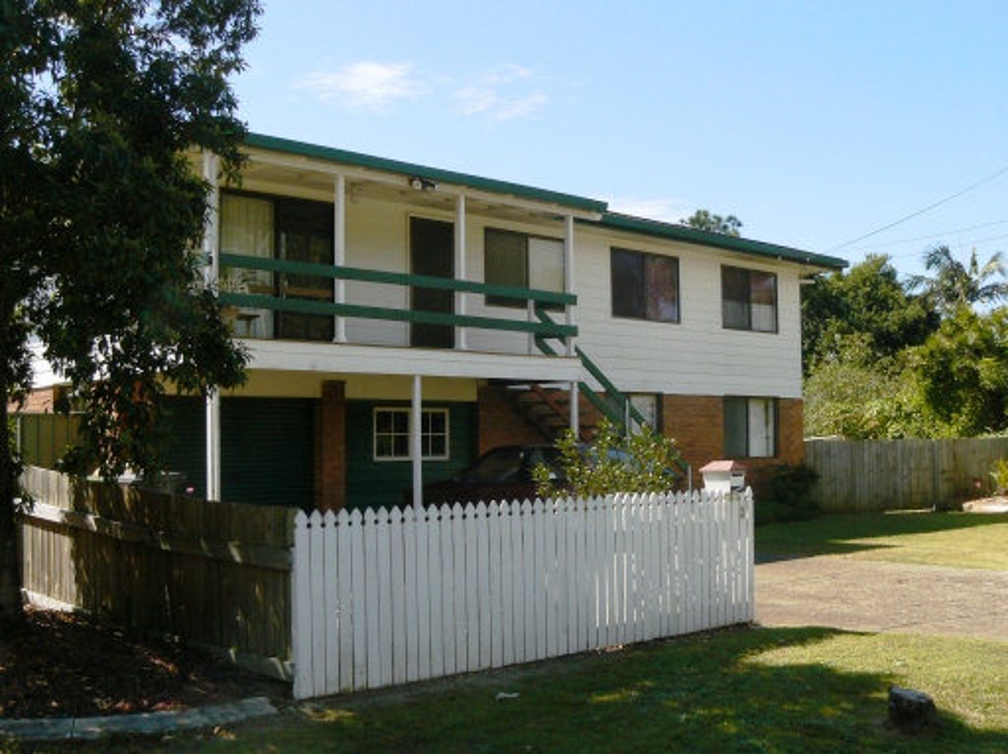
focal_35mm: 38
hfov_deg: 49.0
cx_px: 504
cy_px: 377
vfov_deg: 37.7
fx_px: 1106
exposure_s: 1/400
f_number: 6.3
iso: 80
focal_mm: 6.4
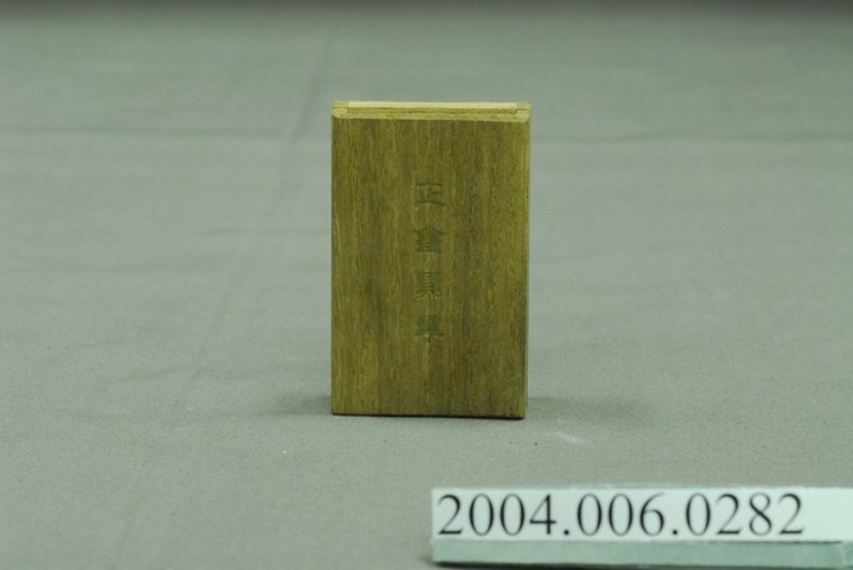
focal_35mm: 90
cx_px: 426
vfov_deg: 15.2
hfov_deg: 22.6
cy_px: 285
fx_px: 2134
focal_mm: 60
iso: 1000
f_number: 10
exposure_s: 1/10
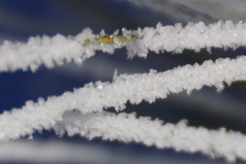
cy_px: 82
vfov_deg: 3.7
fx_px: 2562
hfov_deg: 5.5
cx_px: 123
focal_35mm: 375
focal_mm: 250
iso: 100
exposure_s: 1/400
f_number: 6.3
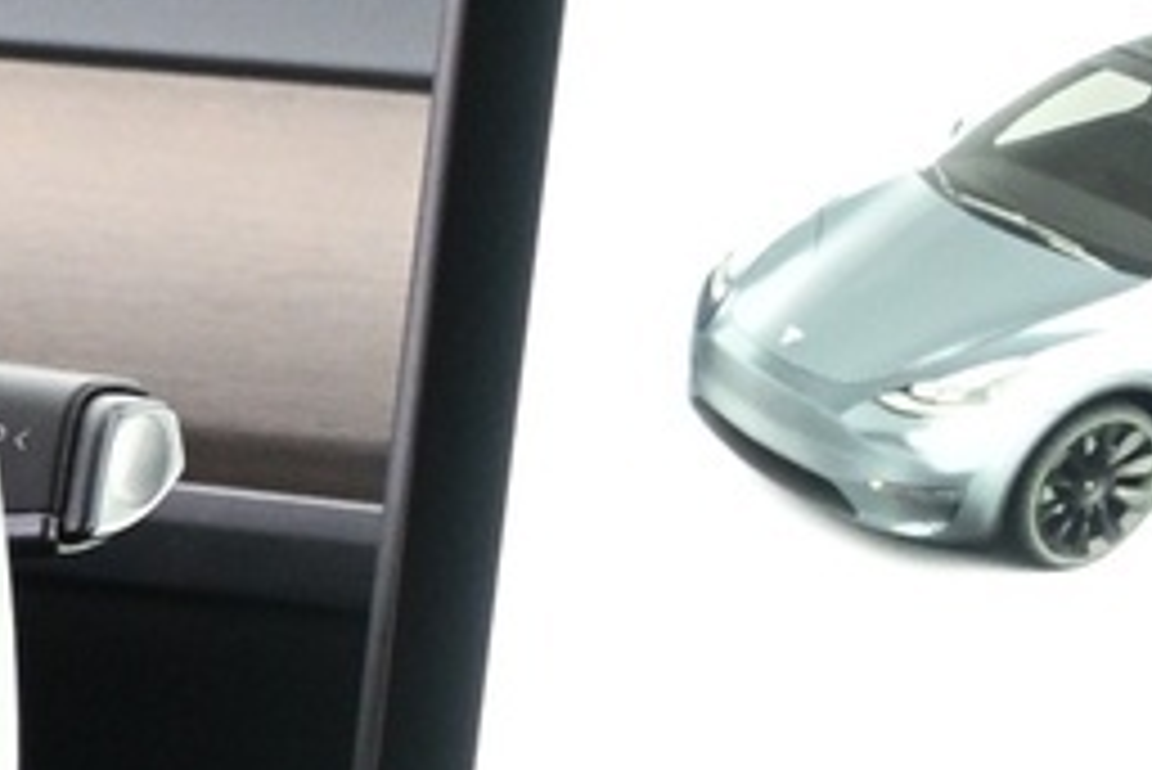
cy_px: 666
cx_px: -1778
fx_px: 6985
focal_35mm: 218
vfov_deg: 6.3
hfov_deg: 8.5
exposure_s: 1/25
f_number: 4.2
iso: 1600
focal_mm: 23
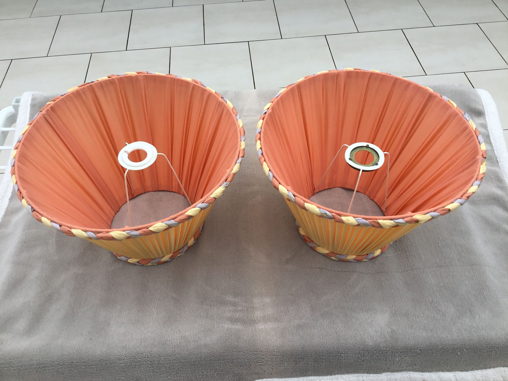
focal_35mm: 31
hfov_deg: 58.4
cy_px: 190
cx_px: 254
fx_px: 455
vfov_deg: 45.4
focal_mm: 3.3
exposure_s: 1/395
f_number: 2.4
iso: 25
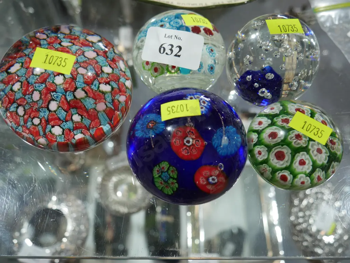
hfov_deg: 59.9
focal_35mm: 30
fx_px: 303
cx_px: 175
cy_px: 132
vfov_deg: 46.8
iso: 200
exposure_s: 1/60
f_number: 3.6
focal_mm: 15
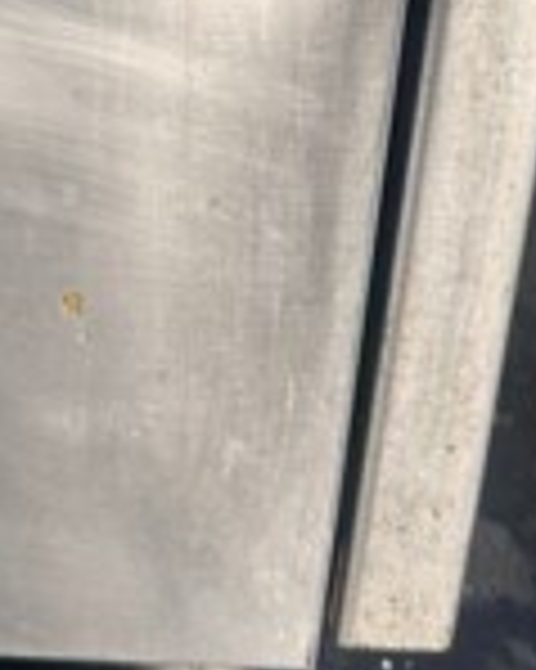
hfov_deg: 11.6
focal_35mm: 128
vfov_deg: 14.0
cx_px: -221
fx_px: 2541
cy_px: -362
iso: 80
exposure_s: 1/646
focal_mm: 6.86
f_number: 1.78
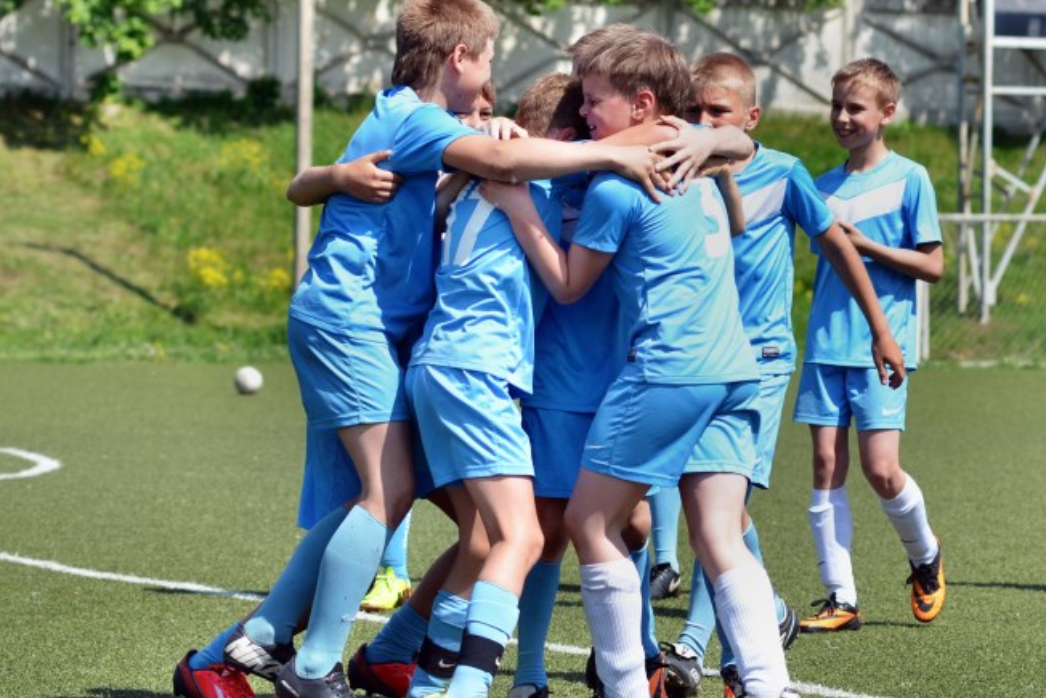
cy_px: 359
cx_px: 496
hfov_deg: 13.5
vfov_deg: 9.0
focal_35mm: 152
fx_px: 4417
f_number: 5.6
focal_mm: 86
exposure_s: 1/1600
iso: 400
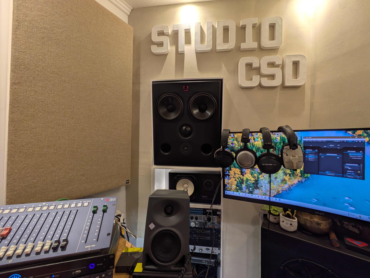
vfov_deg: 85.7
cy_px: 139
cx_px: 185
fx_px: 150
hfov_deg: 102.0
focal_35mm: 14
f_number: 2.2
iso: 46
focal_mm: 1.83
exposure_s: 1/50
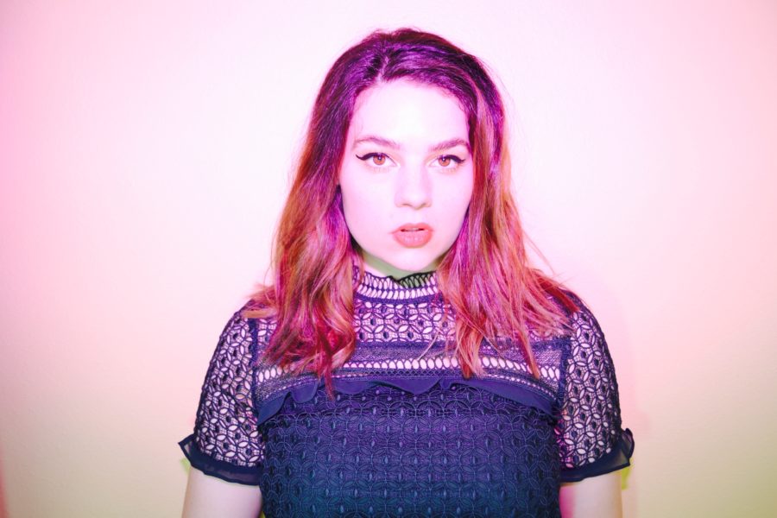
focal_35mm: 30
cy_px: 259
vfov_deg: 43.6
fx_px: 647
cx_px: 388
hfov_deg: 61.9
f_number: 3.8
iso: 140
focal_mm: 20
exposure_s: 1/30
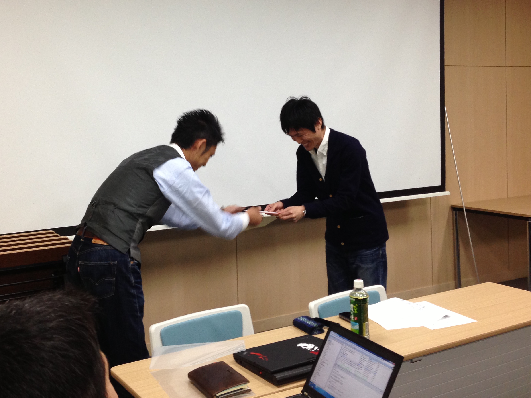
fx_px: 690
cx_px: 241
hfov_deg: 42.0
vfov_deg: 32.0
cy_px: 148
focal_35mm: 45
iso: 100
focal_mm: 4.13
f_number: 2.4
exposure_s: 1/20
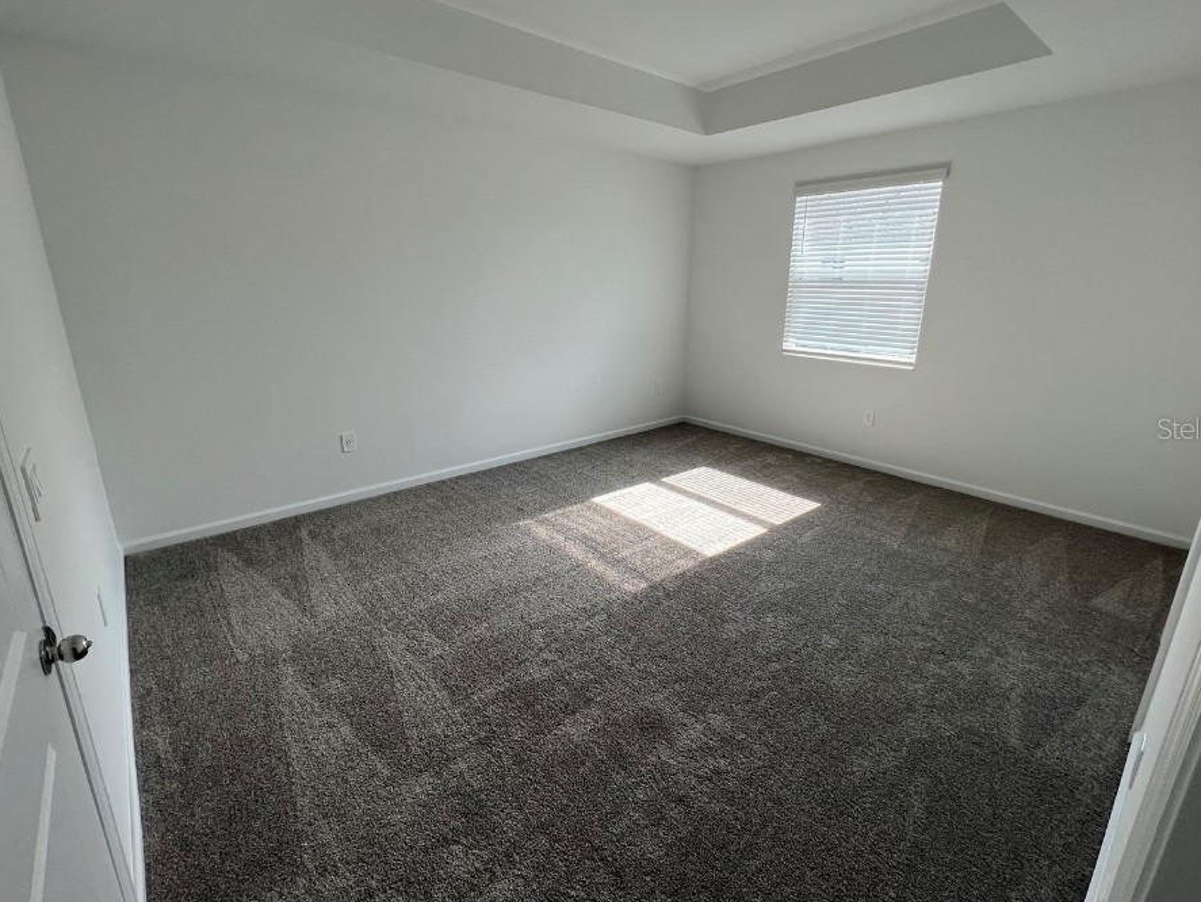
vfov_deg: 81.7
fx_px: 521
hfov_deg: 98.1
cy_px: 428
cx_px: 592
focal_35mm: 15
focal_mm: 1.57
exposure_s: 1/102
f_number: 1.8
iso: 32
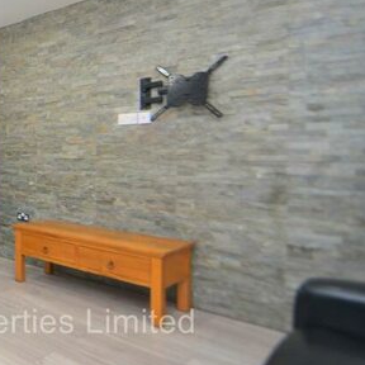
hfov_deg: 41.6
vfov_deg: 52.5
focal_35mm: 31
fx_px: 370
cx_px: -38
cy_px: 167
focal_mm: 10
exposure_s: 1/60
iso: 450
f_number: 4
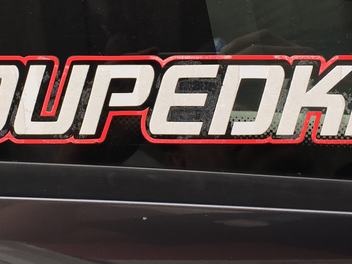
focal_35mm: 77
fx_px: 783
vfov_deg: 18.9
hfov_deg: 25.3
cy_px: 35
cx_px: 134
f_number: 2.2
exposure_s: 1/252
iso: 32
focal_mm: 4.15
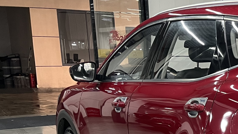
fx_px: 461
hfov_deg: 25.5
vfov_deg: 16.1
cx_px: 297
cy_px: 145
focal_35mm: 73
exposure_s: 1/50
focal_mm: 5.1
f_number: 1.6
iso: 500
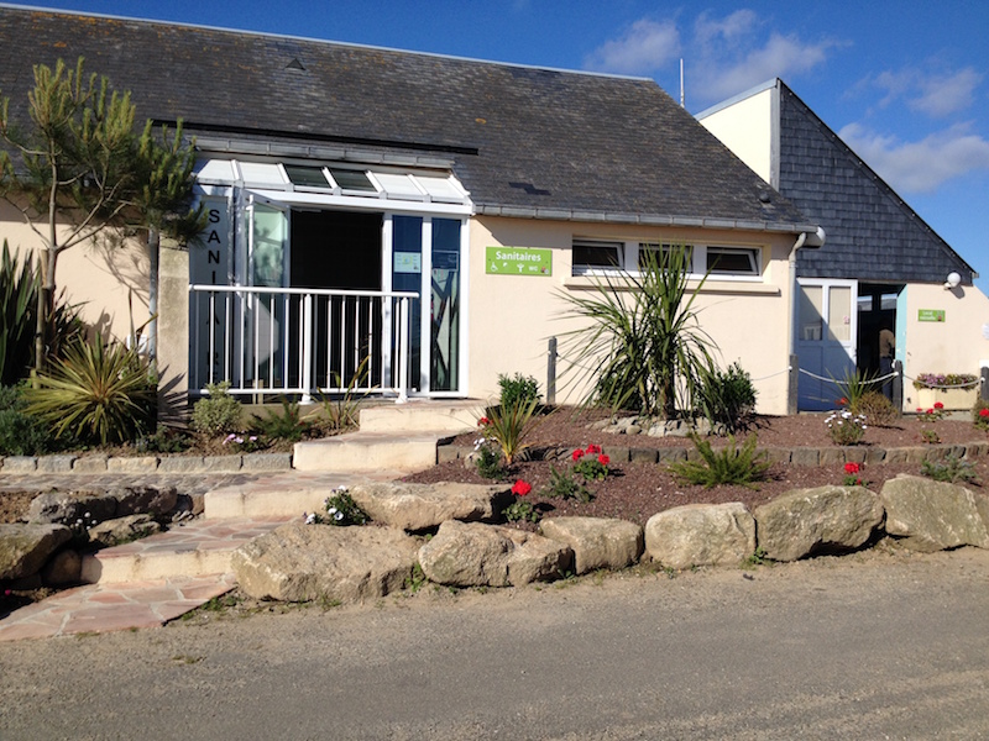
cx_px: 494
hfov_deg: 52.6
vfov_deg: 40.7
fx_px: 1000
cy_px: 370
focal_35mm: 35
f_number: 2.4
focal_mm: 4.28
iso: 50
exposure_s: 1/2762
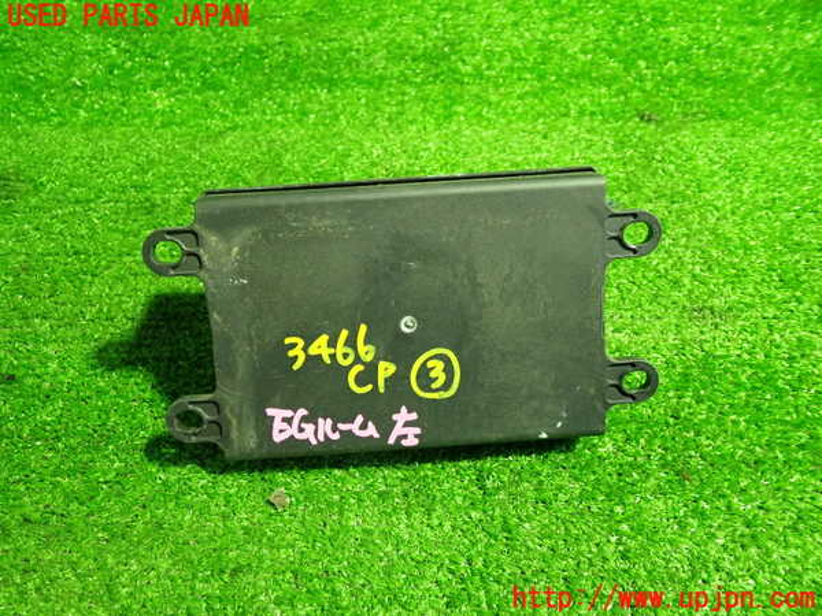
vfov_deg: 46.8
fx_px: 712
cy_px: 308
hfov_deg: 60.0
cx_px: 411
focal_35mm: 30
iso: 500
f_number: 2.3
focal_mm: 5.4
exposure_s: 1/30
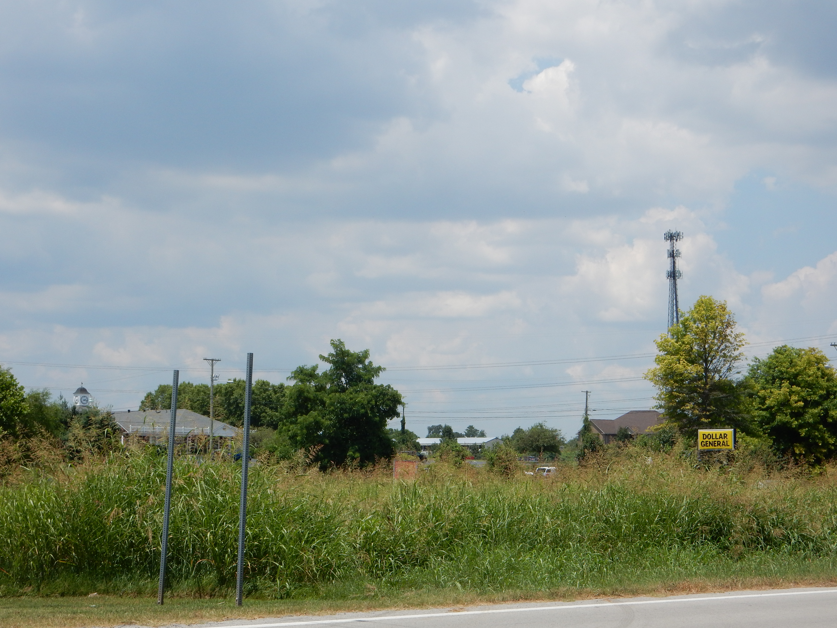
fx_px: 1717
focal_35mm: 71
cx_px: 418
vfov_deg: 20.7
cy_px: 314
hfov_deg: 27.4
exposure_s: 1/1250
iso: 125
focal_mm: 12.6
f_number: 4.8
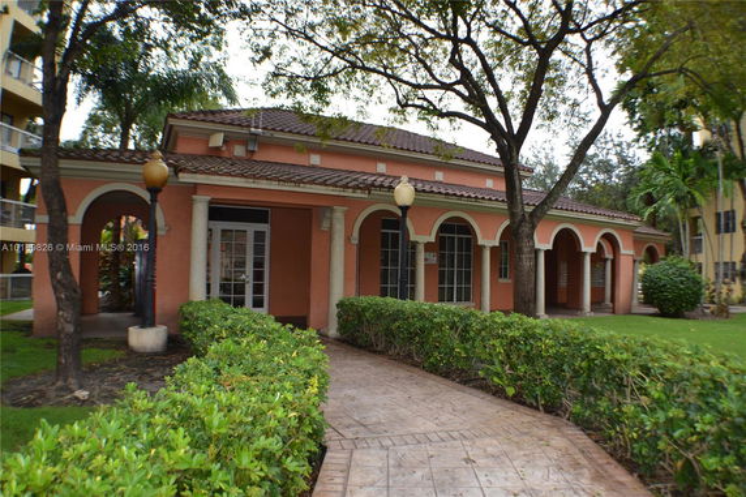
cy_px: 248
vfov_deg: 47.9
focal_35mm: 27
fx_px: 559
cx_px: 373
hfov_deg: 67.4
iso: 100
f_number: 4
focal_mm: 18
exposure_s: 1/160
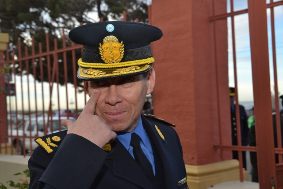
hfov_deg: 35.0
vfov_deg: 23.8
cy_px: 94
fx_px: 448
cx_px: 142
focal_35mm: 57
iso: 220
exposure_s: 1/200
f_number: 8
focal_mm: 38
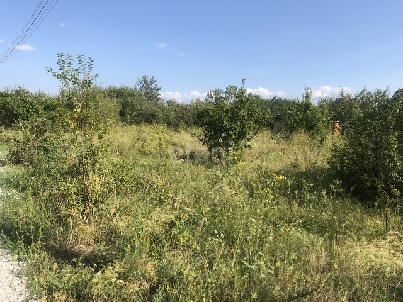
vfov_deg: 49.7
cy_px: 151
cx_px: 202
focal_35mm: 28
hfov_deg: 63.4
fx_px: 326
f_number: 1.8
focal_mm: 4
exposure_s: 1/1548
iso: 20
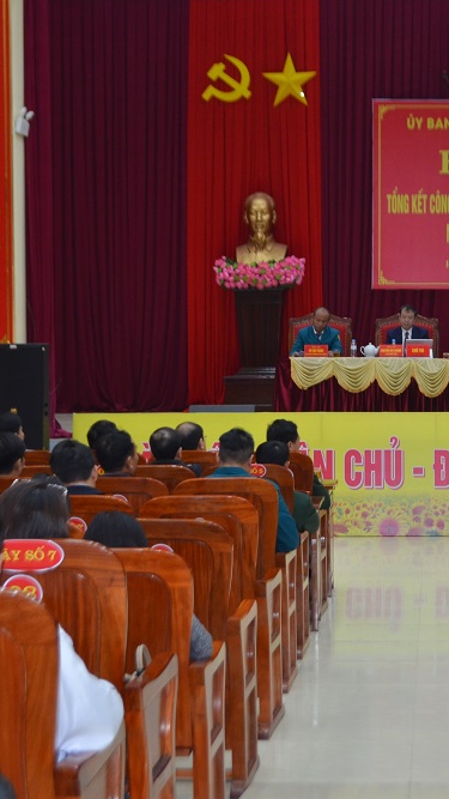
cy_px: 402
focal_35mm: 77
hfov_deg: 15.4
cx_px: 461
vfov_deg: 27.5
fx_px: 1630
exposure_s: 1/60
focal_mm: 32
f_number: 4.8
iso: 640
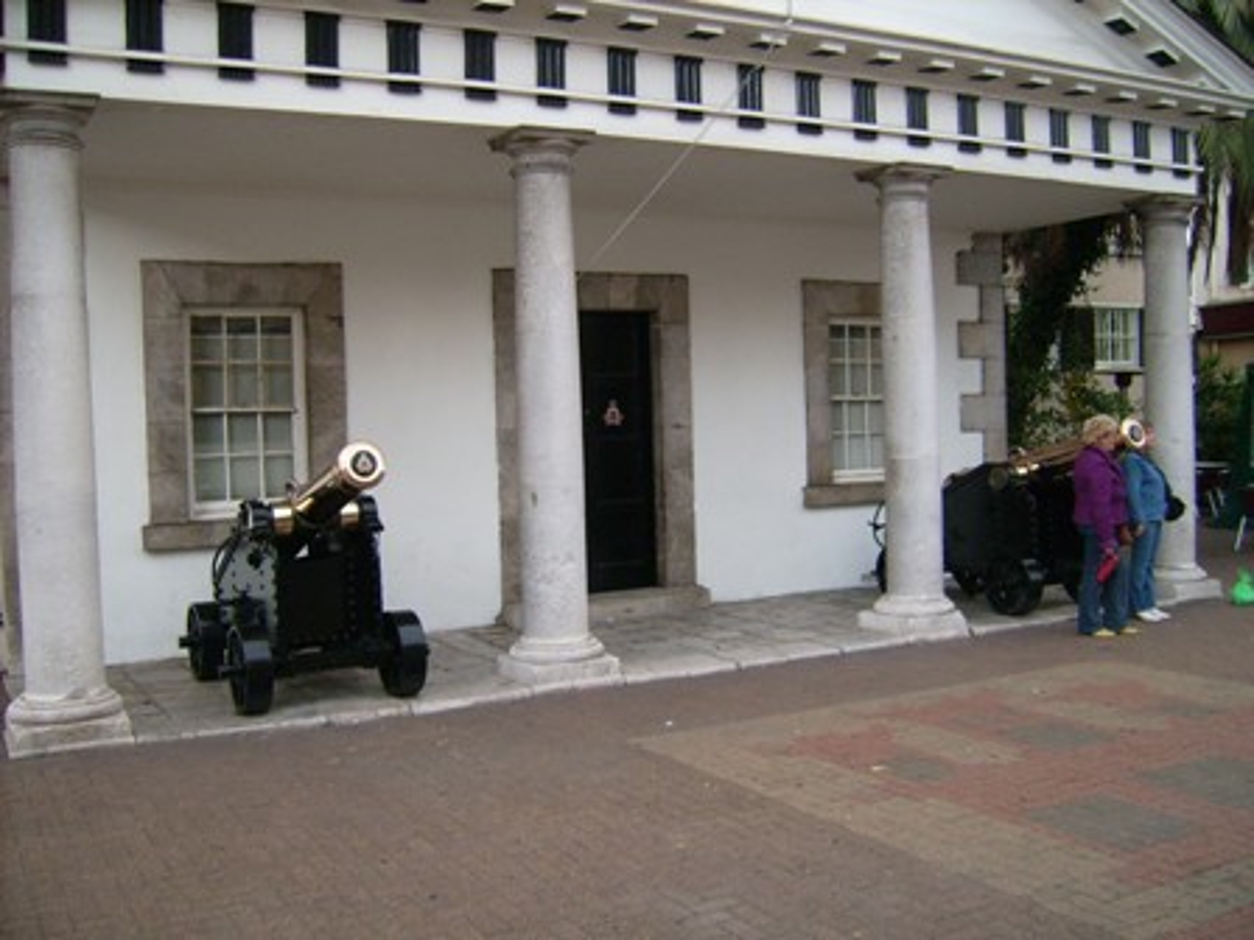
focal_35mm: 35
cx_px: 627
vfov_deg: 40.7
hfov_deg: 52.6
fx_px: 1268
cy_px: 470
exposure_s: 1/60
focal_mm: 5.95
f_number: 2.8
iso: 100
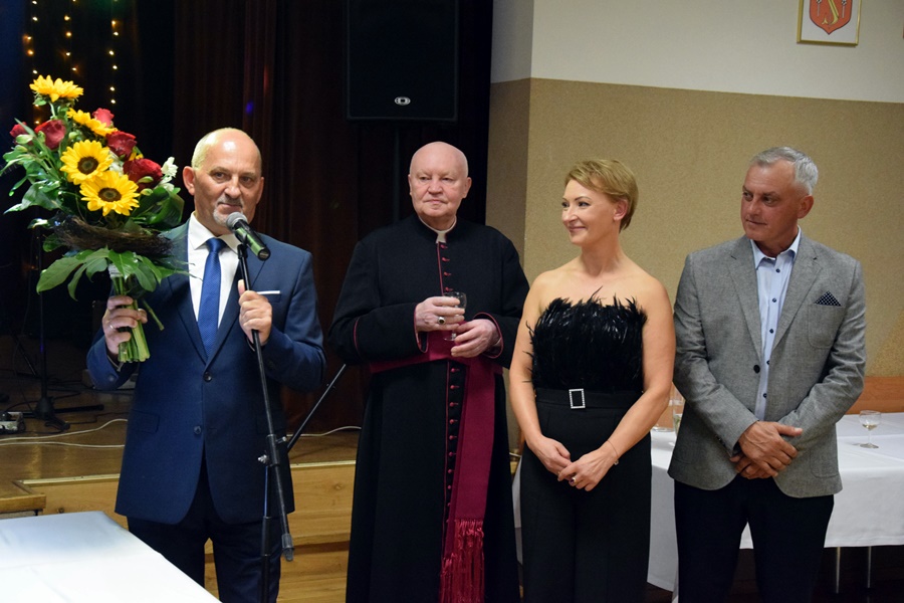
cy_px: 302
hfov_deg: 35.1
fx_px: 1431
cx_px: 452
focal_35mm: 57
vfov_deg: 23.8
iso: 5000
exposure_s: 1/100
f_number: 4.5
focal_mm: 38
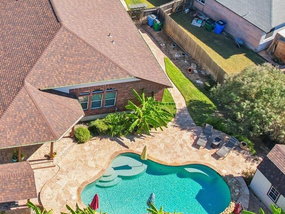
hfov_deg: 29.9
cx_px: 11
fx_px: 502
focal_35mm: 61
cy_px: 60
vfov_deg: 23.8
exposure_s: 1/1000
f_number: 2.8
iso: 100
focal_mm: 8.4
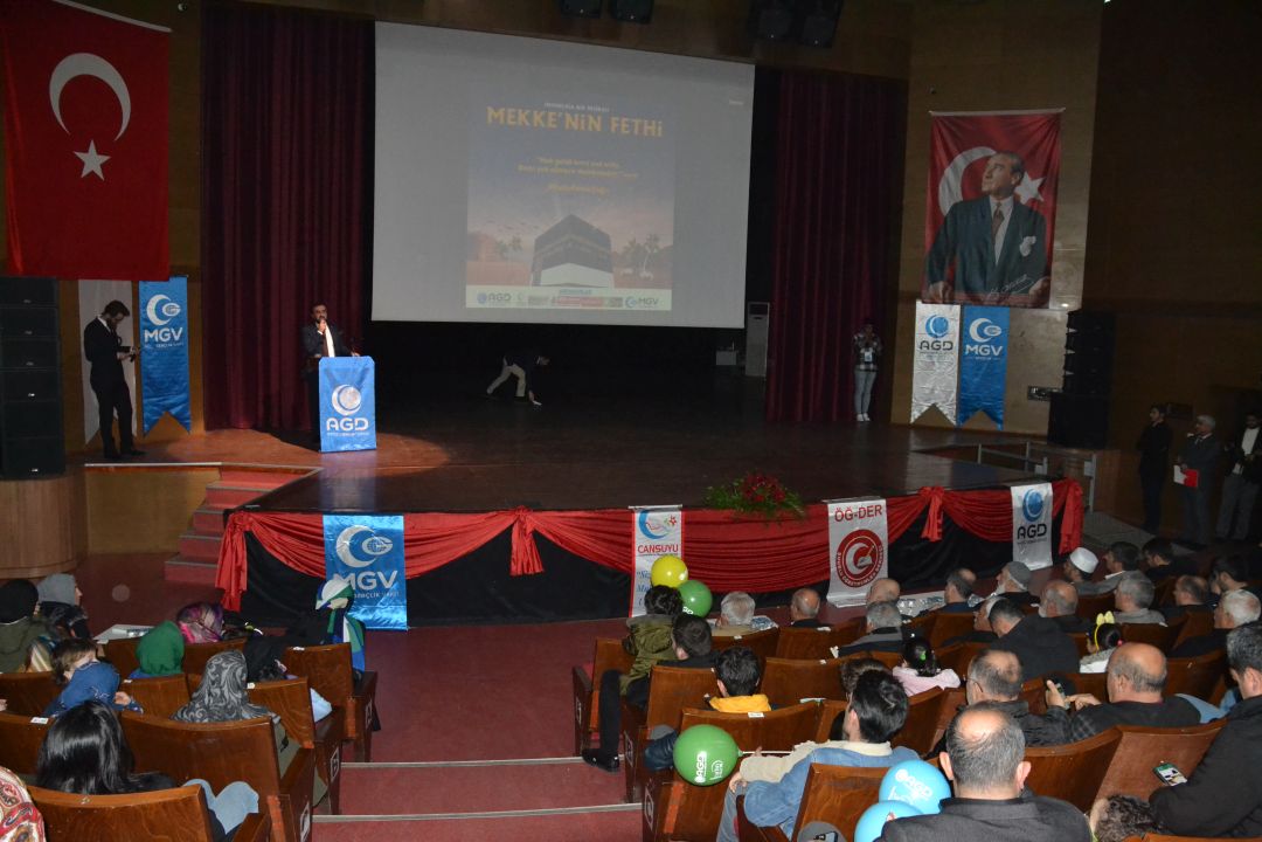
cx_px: 631
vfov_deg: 47.9
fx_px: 946
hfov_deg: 67.4
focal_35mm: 27
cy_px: 421
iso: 3200
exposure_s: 1/60
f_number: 3.5
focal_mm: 18
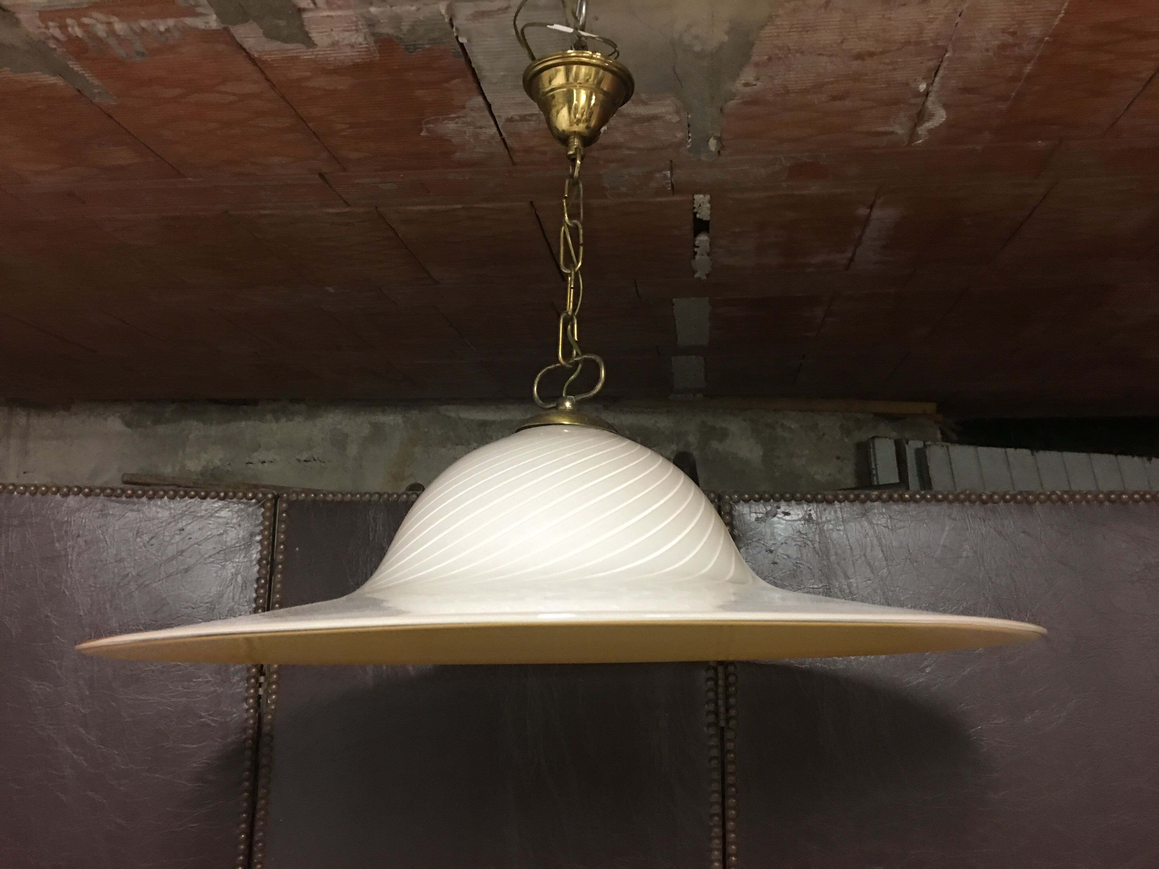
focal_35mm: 29
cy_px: 434
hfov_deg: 61.7
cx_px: 580
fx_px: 971
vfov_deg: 48.2
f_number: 2.2
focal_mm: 4.15
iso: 50
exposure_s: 1/4
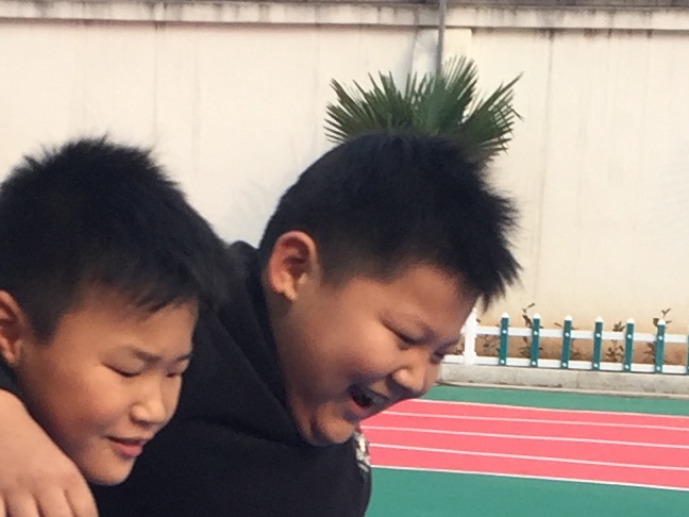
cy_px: 954
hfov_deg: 13.5
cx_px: 333
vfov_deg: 9.6
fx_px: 2906
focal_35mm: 146
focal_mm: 4.15
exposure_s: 1/746
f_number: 2.2
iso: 32
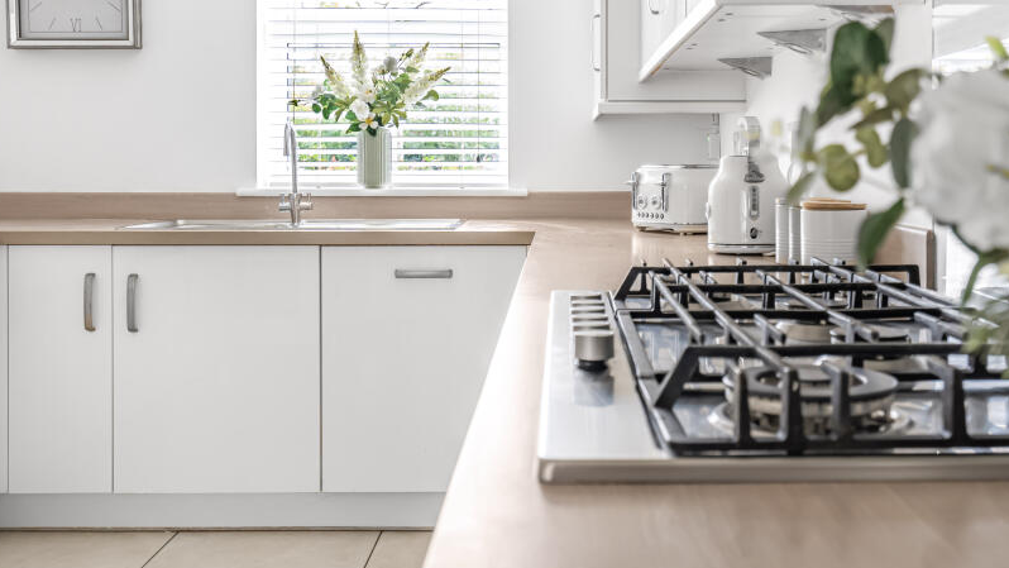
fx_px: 1044
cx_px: 568
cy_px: 209
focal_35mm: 39
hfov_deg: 51.5
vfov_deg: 30.3
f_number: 5.6
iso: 100
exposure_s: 1/4
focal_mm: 29
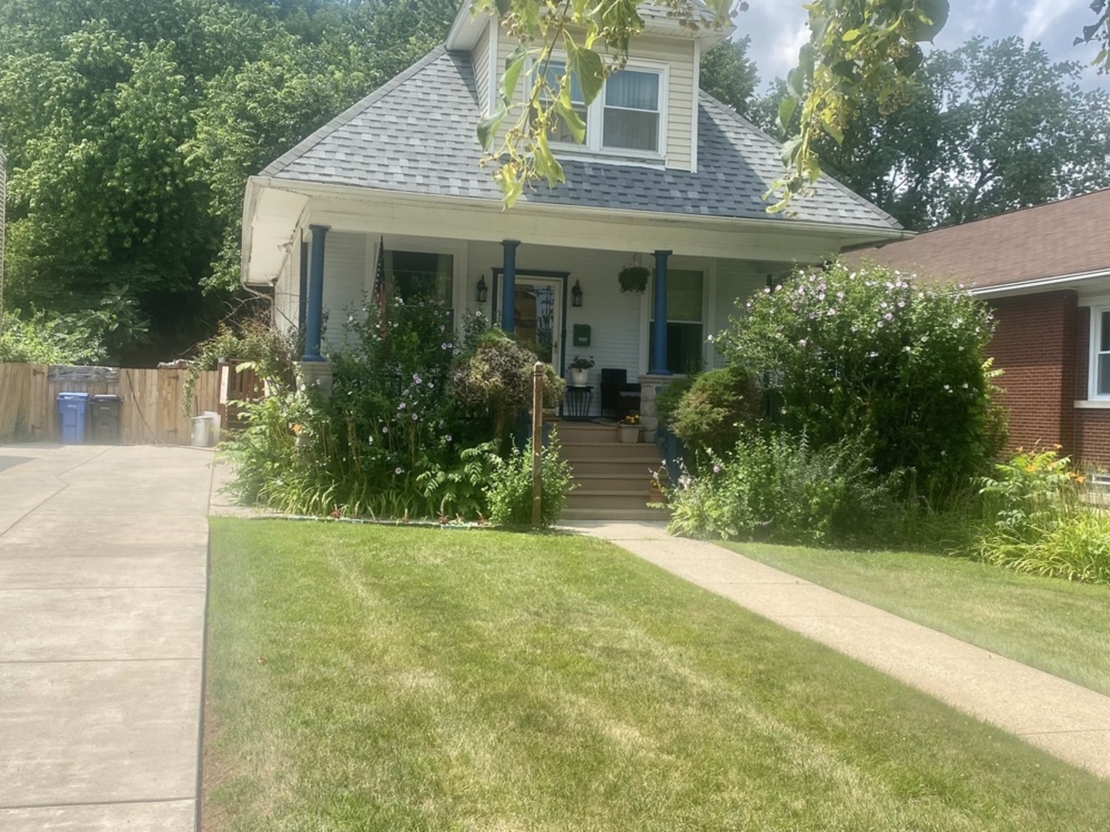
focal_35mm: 26
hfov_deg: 67.3
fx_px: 834
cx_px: 555
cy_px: 416
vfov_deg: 53.1
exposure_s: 1/2358
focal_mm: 4.25
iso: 32
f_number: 1.8
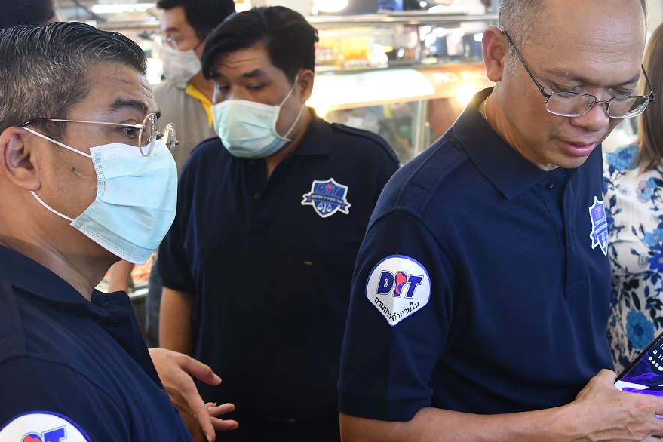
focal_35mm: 57
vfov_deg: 23.8
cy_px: 196
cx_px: 361
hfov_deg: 35.0
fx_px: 1050
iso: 1400
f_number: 4
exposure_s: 1/125
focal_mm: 24
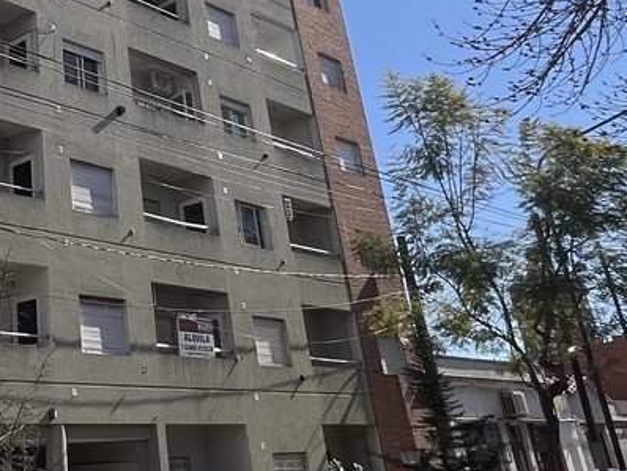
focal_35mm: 47
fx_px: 852
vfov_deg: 29.0
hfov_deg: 36.9
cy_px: 3
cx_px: 22
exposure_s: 1/1429
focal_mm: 1.57
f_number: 1.8
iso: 32
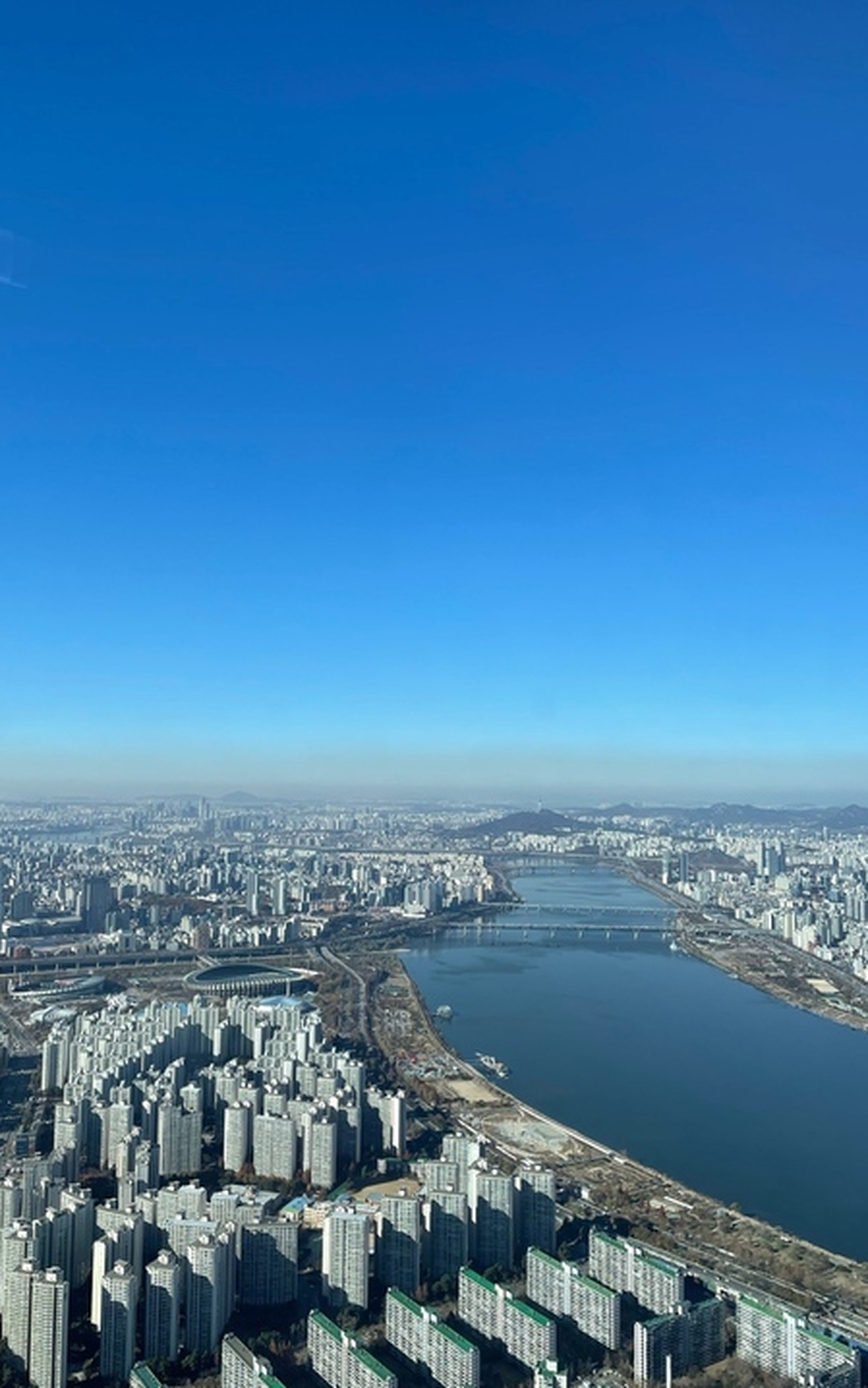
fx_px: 1097
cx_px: 432
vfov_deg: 64.6
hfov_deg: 43.2
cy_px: 719
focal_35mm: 29
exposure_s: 1/1642
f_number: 1.6
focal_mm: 4.2
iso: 32
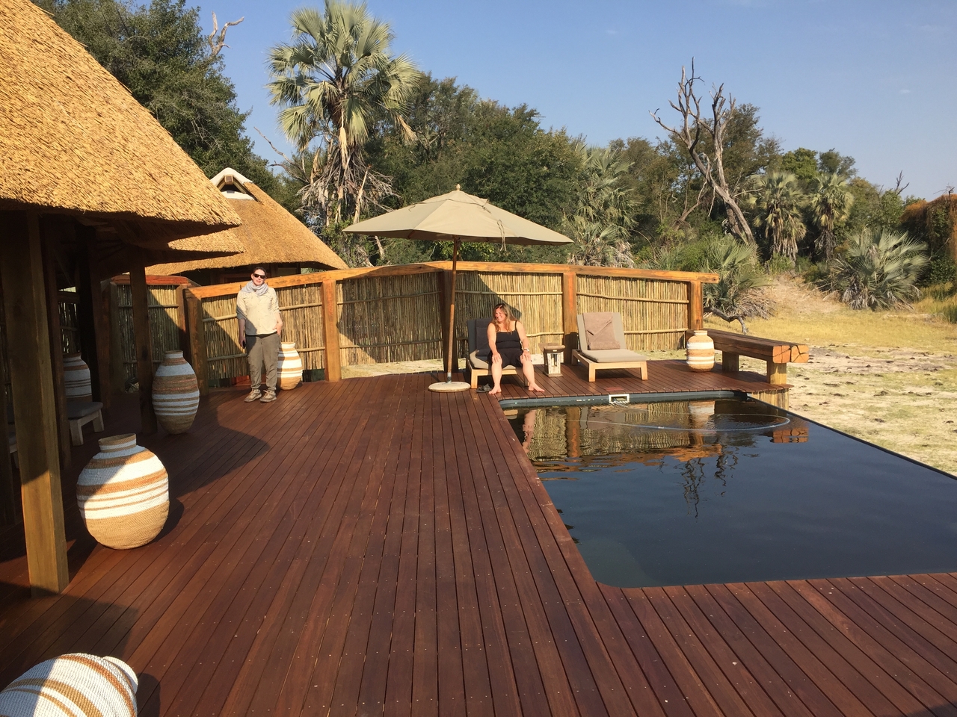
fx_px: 802
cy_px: 358
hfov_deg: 61.7
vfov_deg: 48.2
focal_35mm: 29
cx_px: 478
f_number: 2.2
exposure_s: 1/1319
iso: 32
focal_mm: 4.15
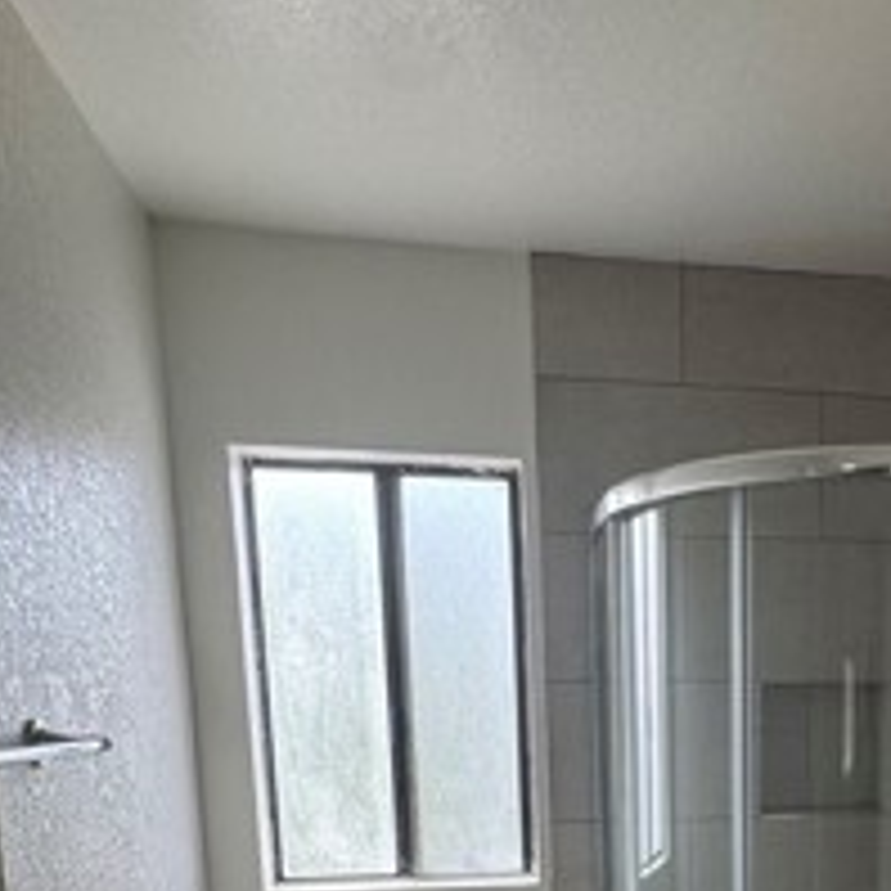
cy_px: 922
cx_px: 747
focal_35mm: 40
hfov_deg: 39.7
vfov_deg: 36.8
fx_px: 1165
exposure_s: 1/99
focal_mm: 2.22
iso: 80
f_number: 2.2
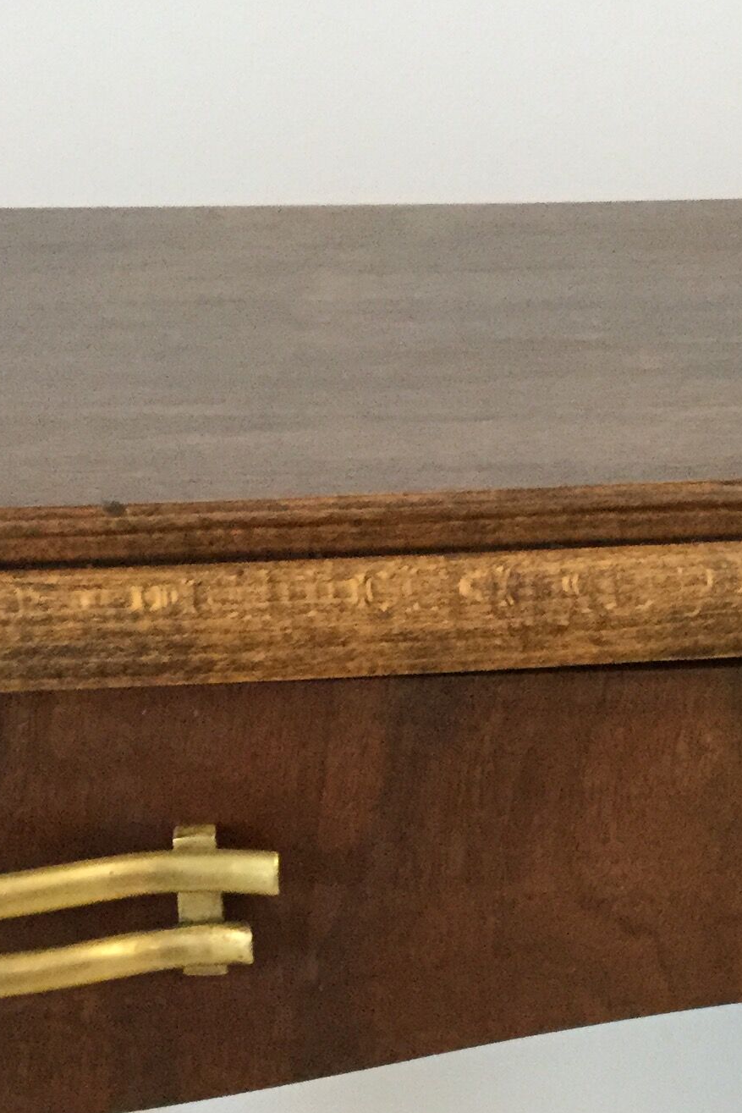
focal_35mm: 80
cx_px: 481
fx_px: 2472
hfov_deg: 17.0
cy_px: 789
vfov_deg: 25.2
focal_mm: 3.3
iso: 250
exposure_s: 1/33
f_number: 2.4
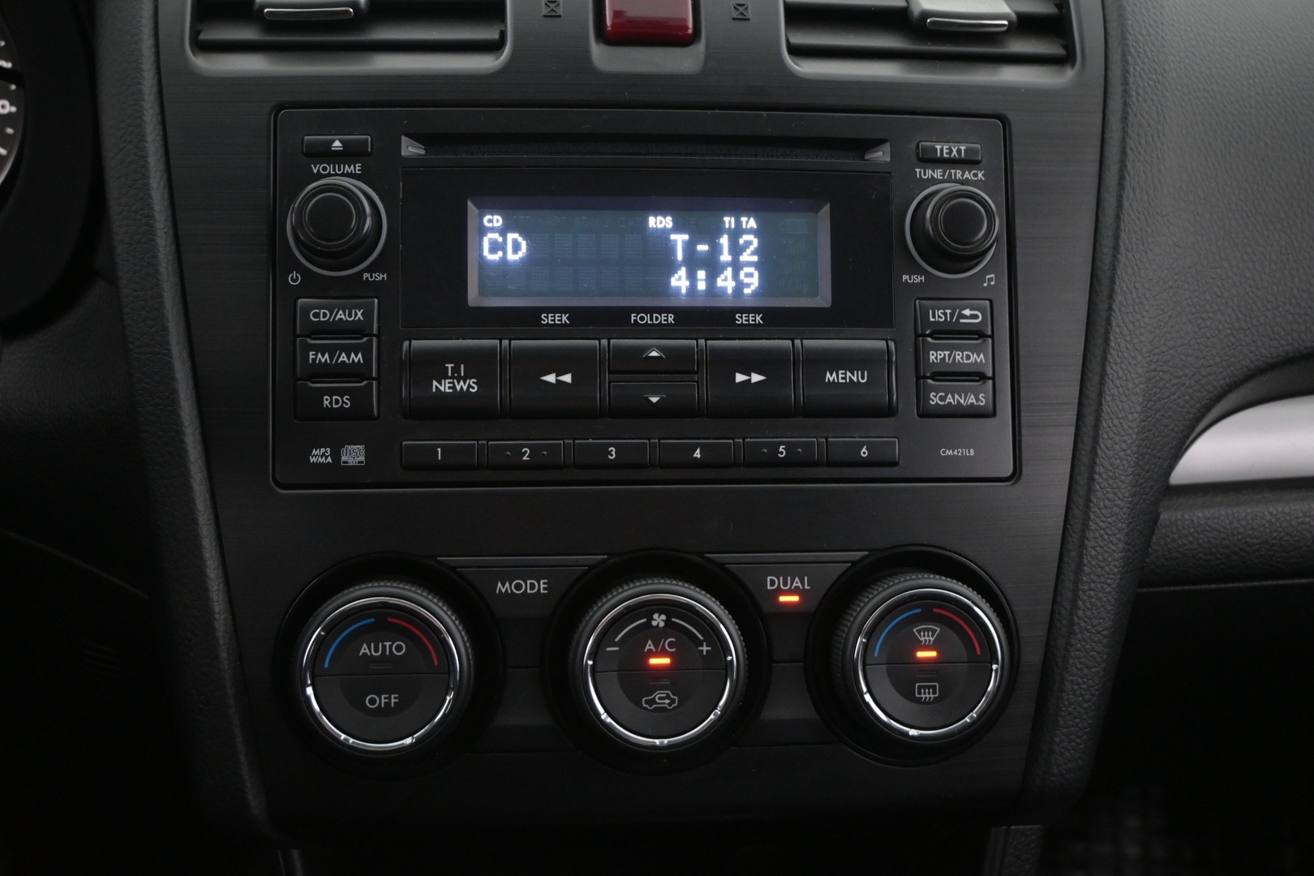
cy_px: 438
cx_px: 657
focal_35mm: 37
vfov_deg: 36.2
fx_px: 1341
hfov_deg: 52.2
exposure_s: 1/40
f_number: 4.2
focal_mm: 24.5
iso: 2800
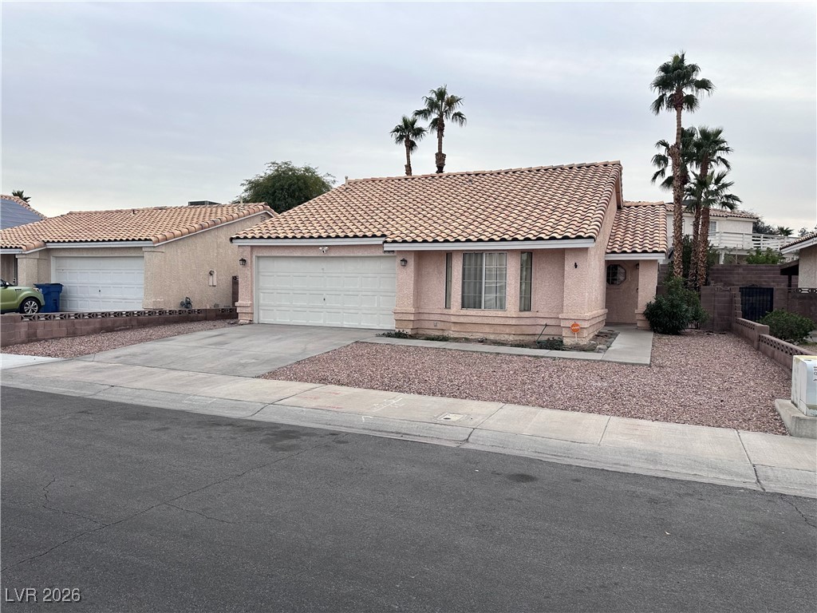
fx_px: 566
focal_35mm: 24
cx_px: 408
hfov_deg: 71.6
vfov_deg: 56.8
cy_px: 306
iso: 80
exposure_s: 1/1393
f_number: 1.78
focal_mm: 6.86
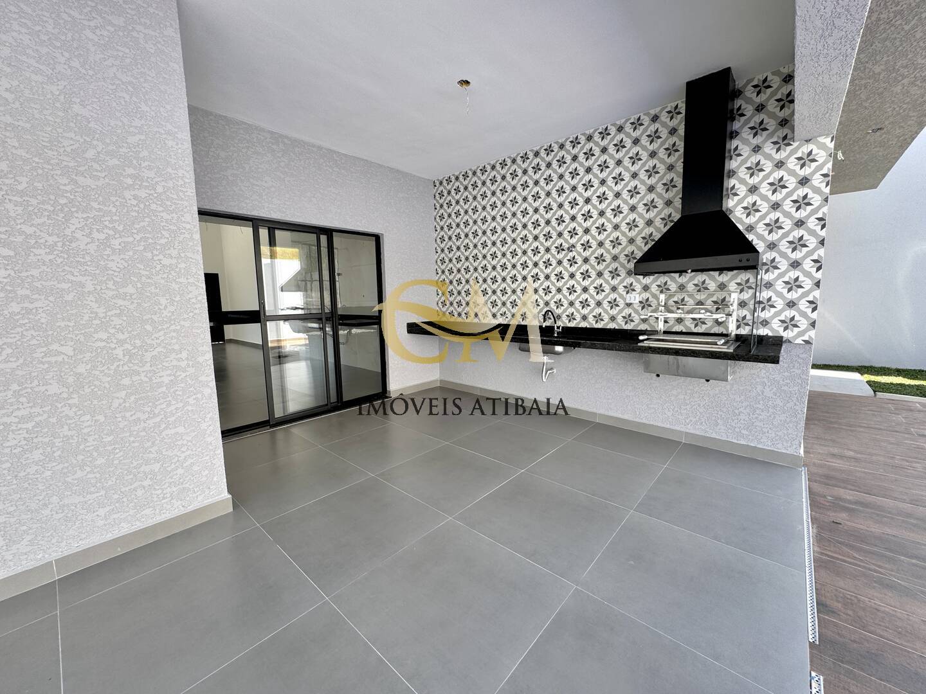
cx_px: 463
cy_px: 347
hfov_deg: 102.1
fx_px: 375
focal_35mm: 14
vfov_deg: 85.7
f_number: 2.2
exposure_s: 1/173
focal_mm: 2.22
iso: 40
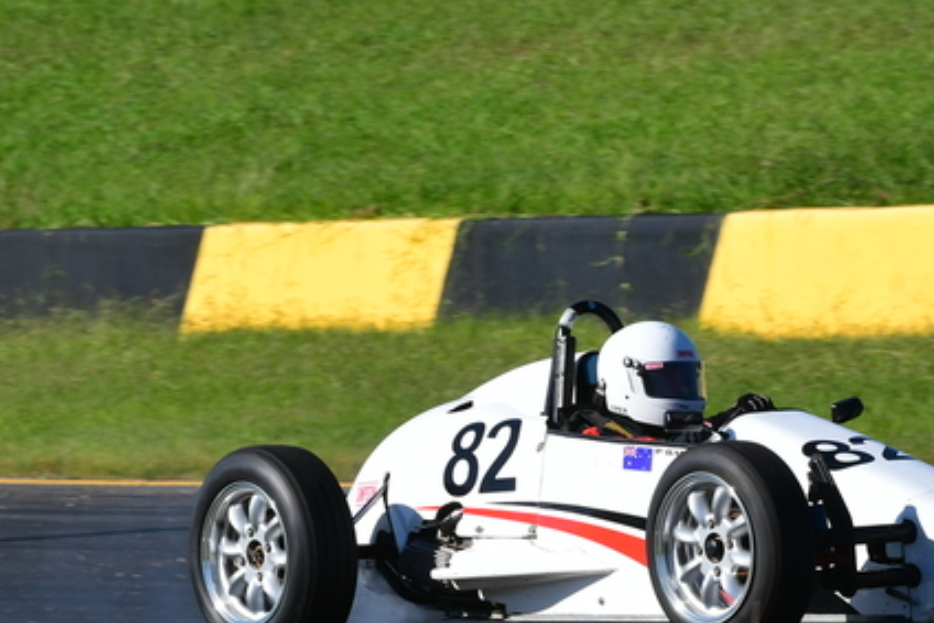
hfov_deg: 3.6
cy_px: 316
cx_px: 438
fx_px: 14689
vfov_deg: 2.4
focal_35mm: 566
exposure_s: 1/640
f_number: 13
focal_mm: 200
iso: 500
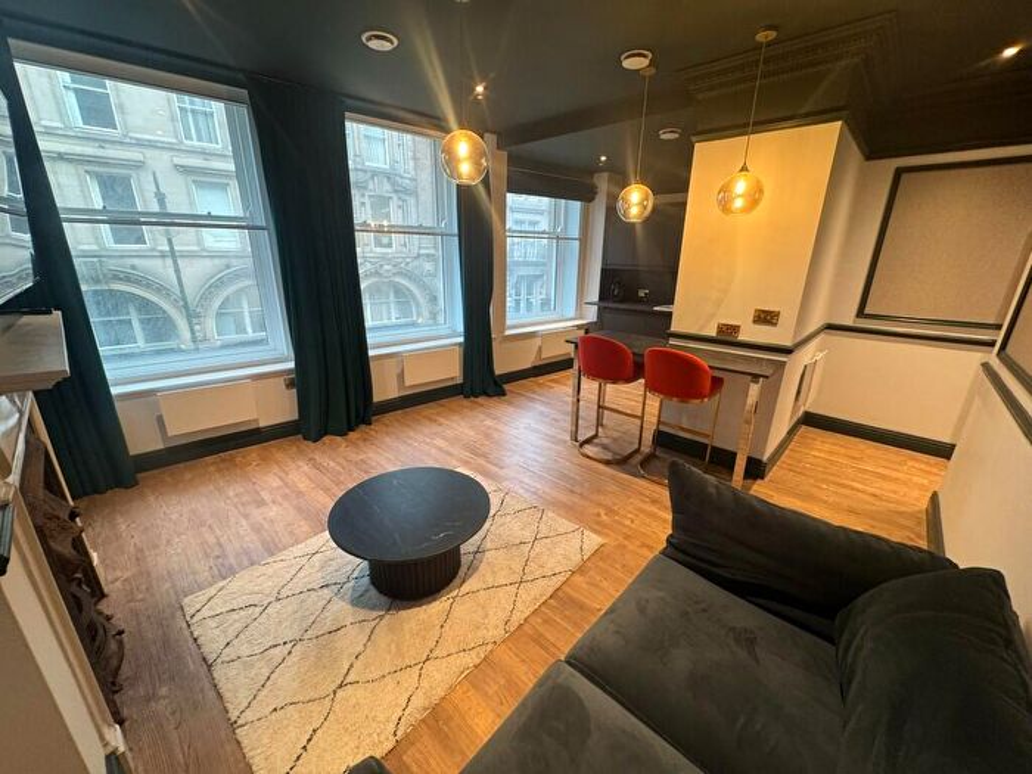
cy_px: 387
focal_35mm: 14
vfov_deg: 85.7
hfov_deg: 102.1
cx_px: 516
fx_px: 417
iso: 160
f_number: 2.2
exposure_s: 1/50
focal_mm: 2.22
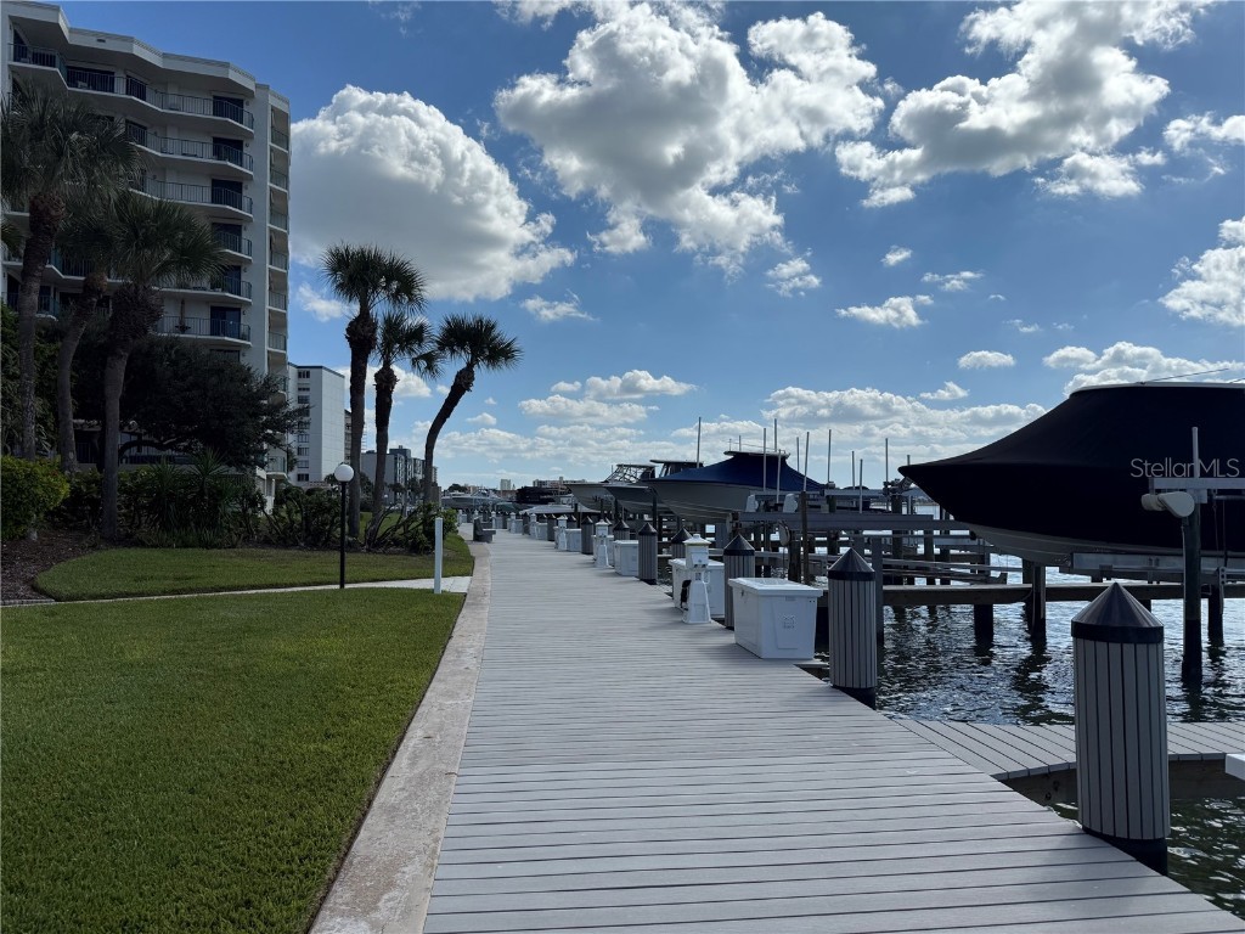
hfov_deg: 71.6
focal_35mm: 24
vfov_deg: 56.8
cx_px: 622
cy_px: 467
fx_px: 863
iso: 80
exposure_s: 1/10309
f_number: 1.78
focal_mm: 6.76
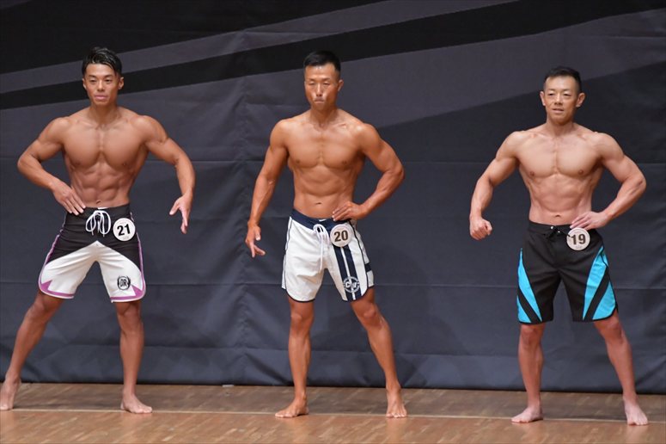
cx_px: 333
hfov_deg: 6.5
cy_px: 222
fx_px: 5825
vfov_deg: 4.4
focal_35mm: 315
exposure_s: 1/400
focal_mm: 210
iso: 6400
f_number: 5.6
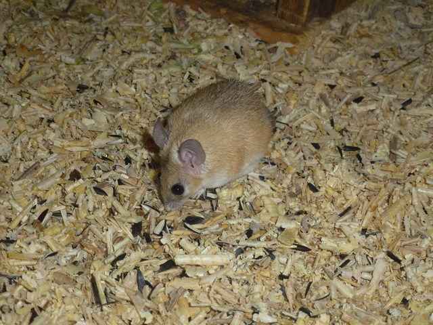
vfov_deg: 29.7
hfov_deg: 38.9
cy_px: 162
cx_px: 216
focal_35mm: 49
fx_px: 613
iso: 125
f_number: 4.1
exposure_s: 1/60
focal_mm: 8.7
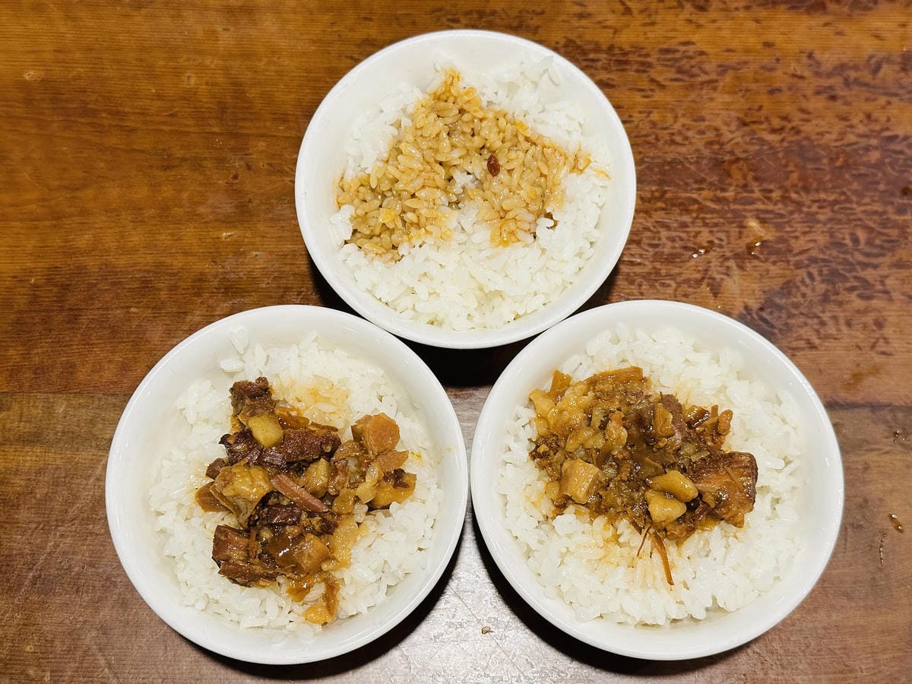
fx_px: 1265
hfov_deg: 39.7
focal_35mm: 48
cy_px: 342
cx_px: 456
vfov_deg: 30.3
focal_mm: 6.86
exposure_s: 1/60
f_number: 1.78
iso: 200
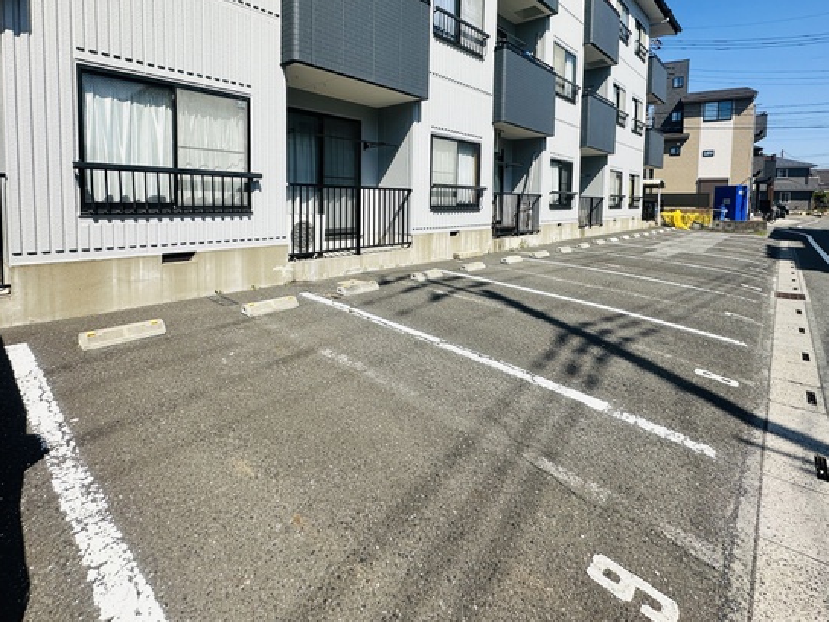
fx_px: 431
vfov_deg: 70.2
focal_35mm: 18
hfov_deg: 87.7
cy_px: 225
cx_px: 395
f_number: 2.2
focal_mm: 2.22
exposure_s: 1/2212
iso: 50
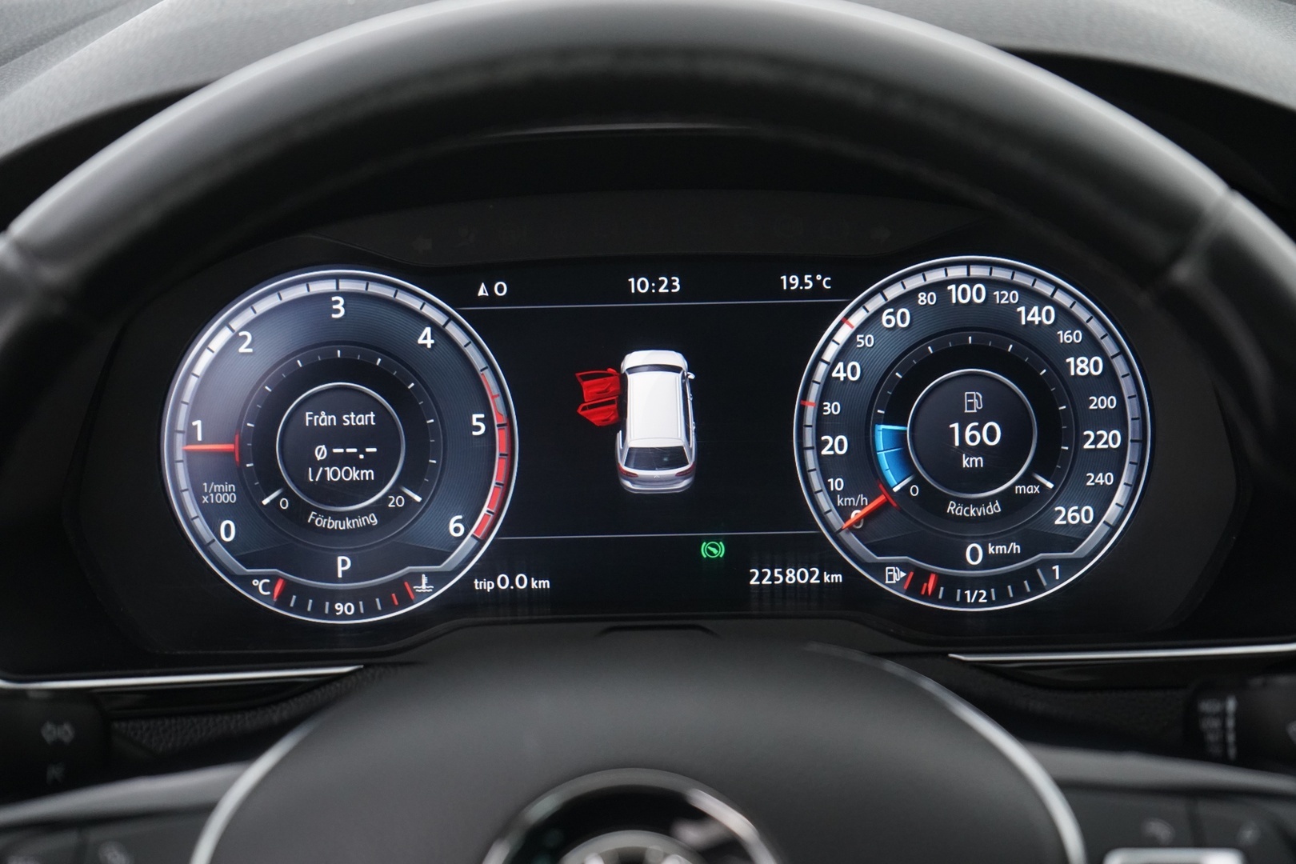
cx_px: 648
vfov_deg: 19.5
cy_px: 432
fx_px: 2520
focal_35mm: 70
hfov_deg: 28.8
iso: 5000
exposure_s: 1/25
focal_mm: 70
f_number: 5.6
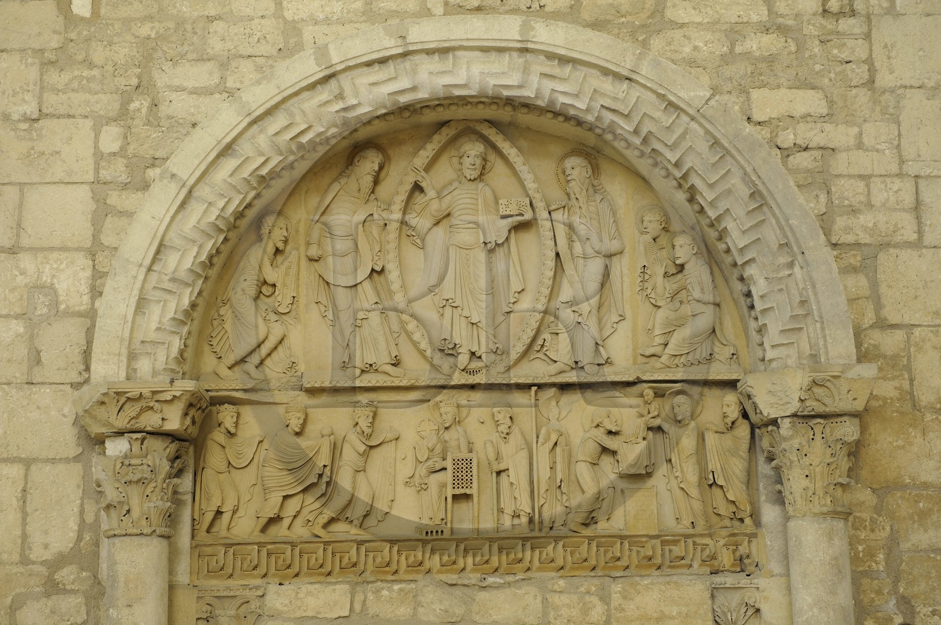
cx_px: 470
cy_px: 312
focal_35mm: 70
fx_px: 1828
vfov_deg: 19.4
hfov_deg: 28.9
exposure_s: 1/2
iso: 400
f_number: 5.6
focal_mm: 70
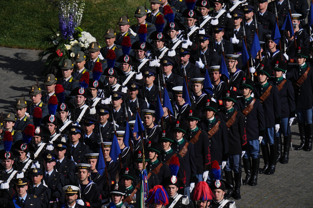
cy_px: 104
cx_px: 156
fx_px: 4867
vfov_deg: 2.5
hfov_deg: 3.7
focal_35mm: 560
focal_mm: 560
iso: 400
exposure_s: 1/4000
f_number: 6.3
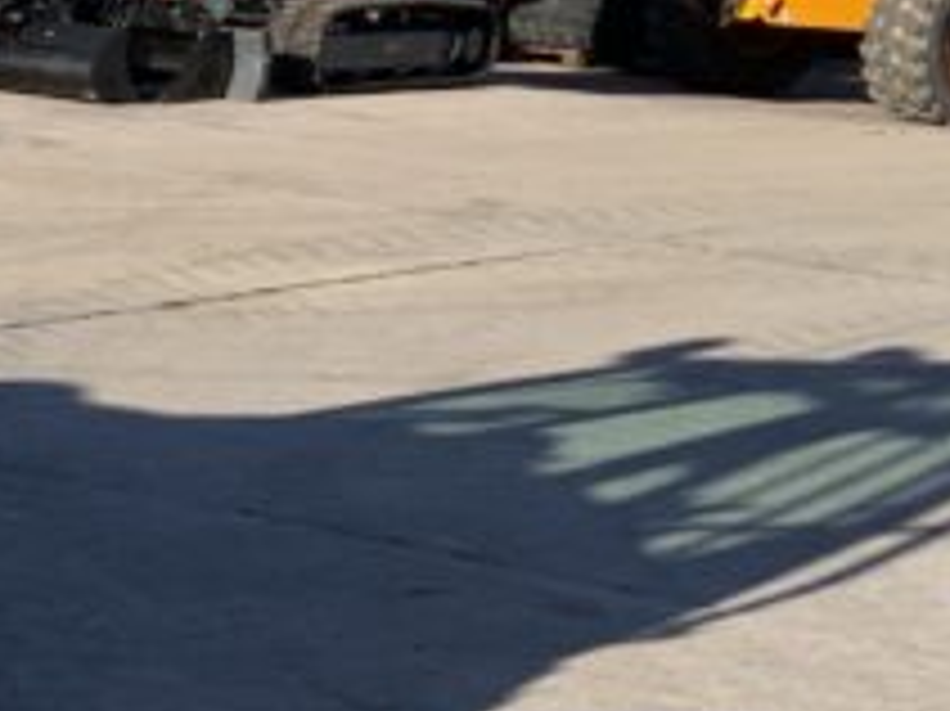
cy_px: 675
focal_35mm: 141
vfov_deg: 10.4
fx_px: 3867
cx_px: -774
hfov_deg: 12.7
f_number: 1.8
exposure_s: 1/1342
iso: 16
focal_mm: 3
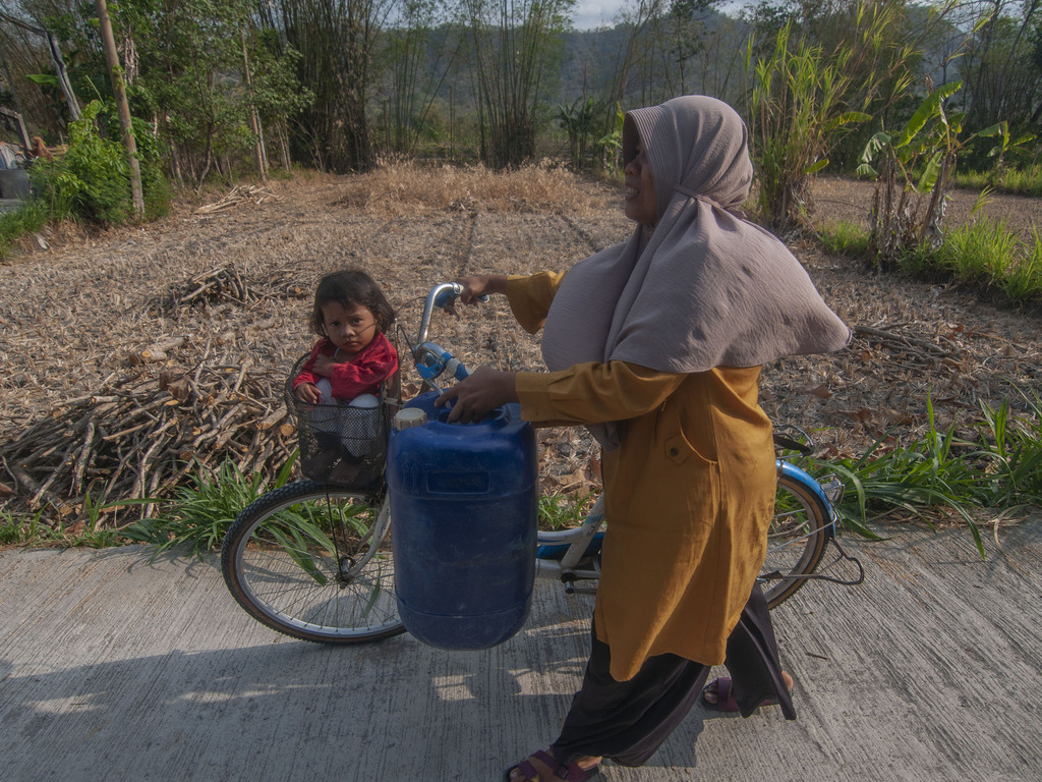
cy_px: 402
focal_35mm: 19
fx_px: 559
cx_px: 521
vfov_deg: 69.9
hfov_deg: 86.0
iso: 100
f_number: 6.3
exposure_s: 1/320
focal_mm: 11
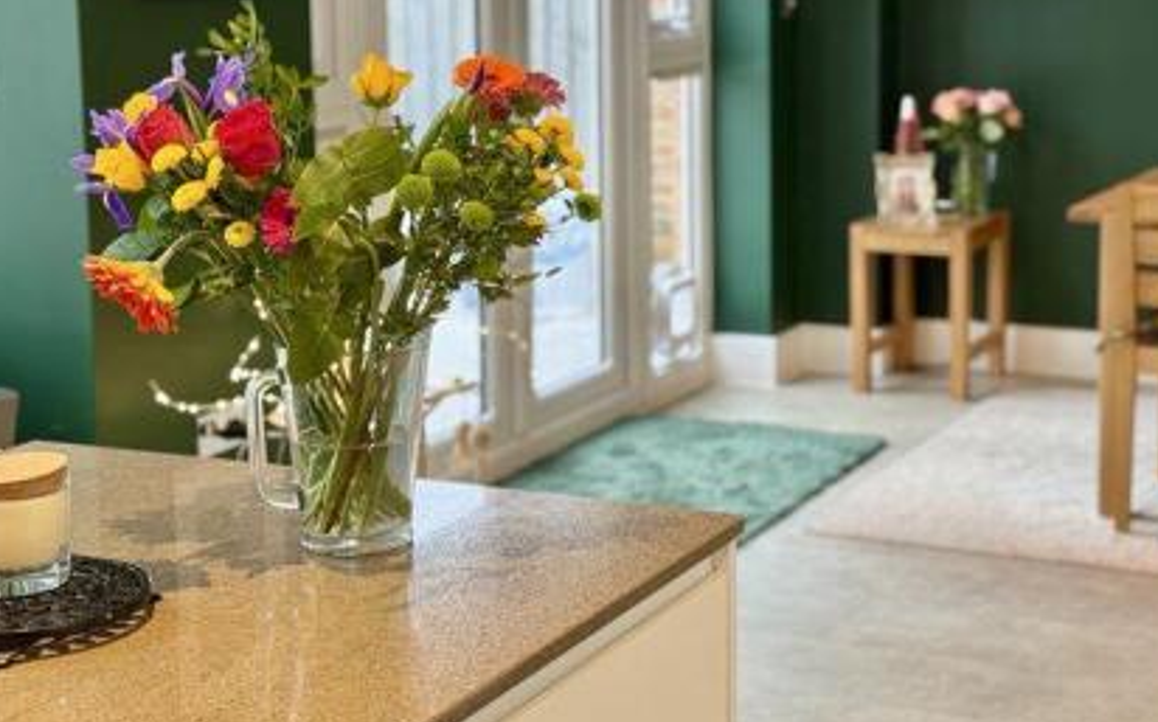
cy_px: 184
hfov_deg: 28.4
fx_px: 2271
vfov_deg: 18.0
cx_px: 757
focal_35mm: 72
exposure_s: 1/50
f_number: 1.78
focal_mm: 6.76
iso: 100
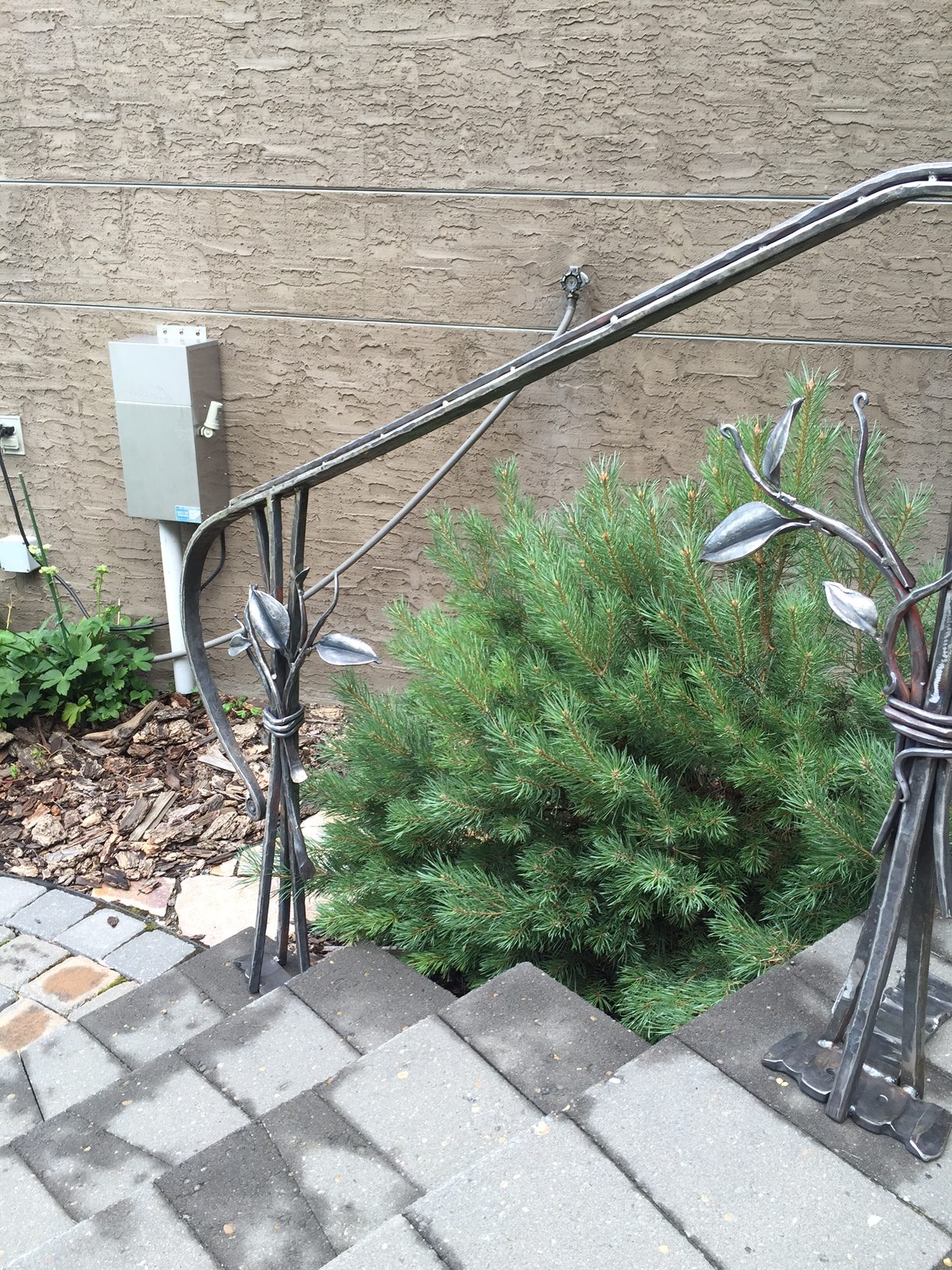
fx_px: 1063
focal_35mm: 29
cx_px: 476
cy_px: 635
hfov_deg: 48.2
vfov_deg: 61.7
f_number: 2.2
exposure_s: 1/139
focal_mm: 4.15
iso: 32
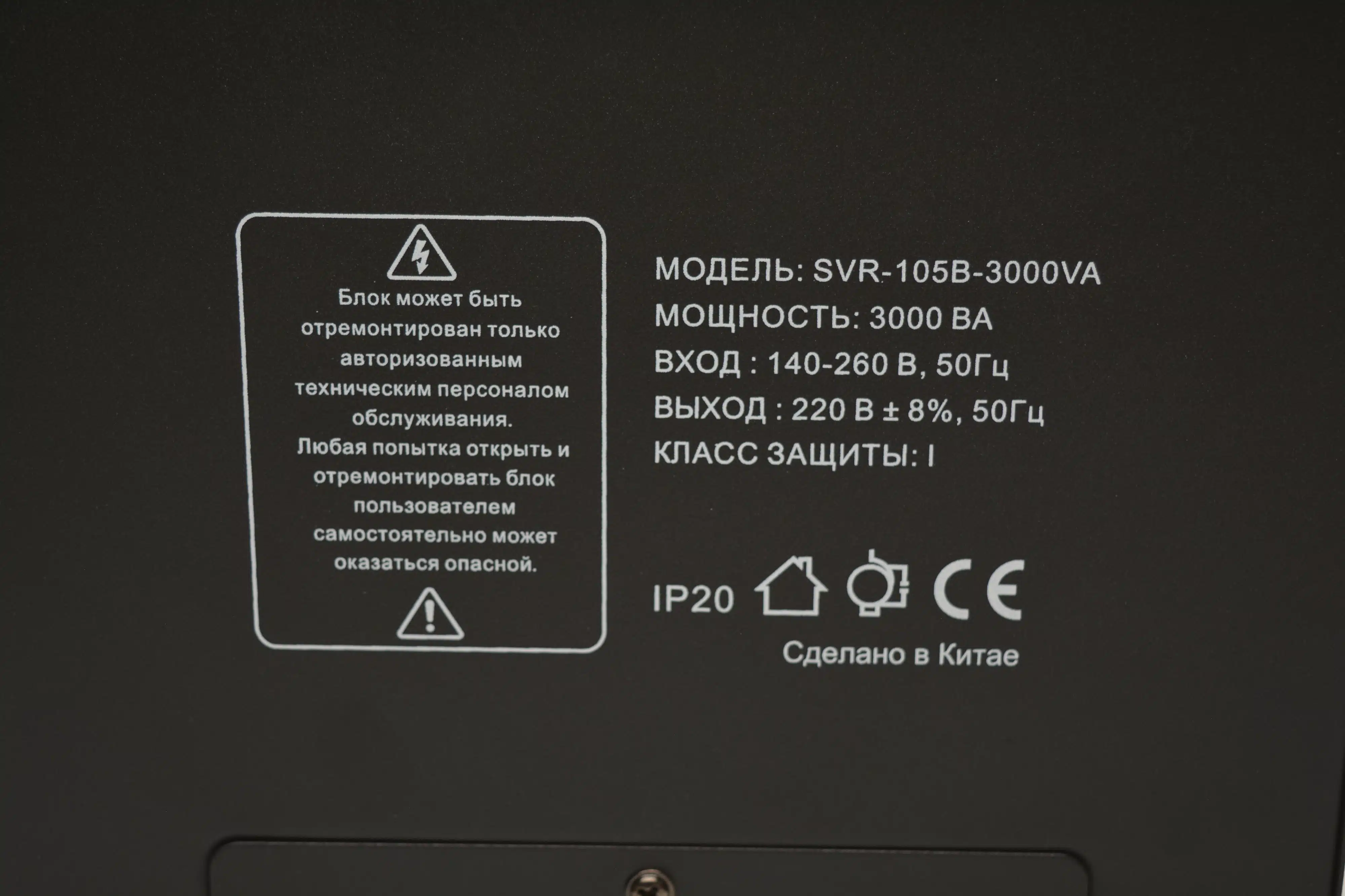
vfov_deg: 22.6
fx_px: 2242
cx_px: 672
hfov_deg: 33.4
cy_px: 448
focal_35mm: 60
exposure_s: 1/125
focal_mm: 40
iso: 400
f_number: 4.8
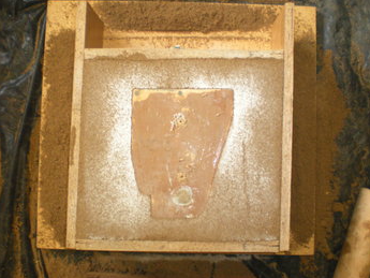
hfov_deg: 42.9
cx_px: 205
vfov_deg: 32.9
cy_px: 123
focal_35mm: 44
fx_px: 470
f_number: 3.1
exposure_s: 1/8
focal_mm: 6.3
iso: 204
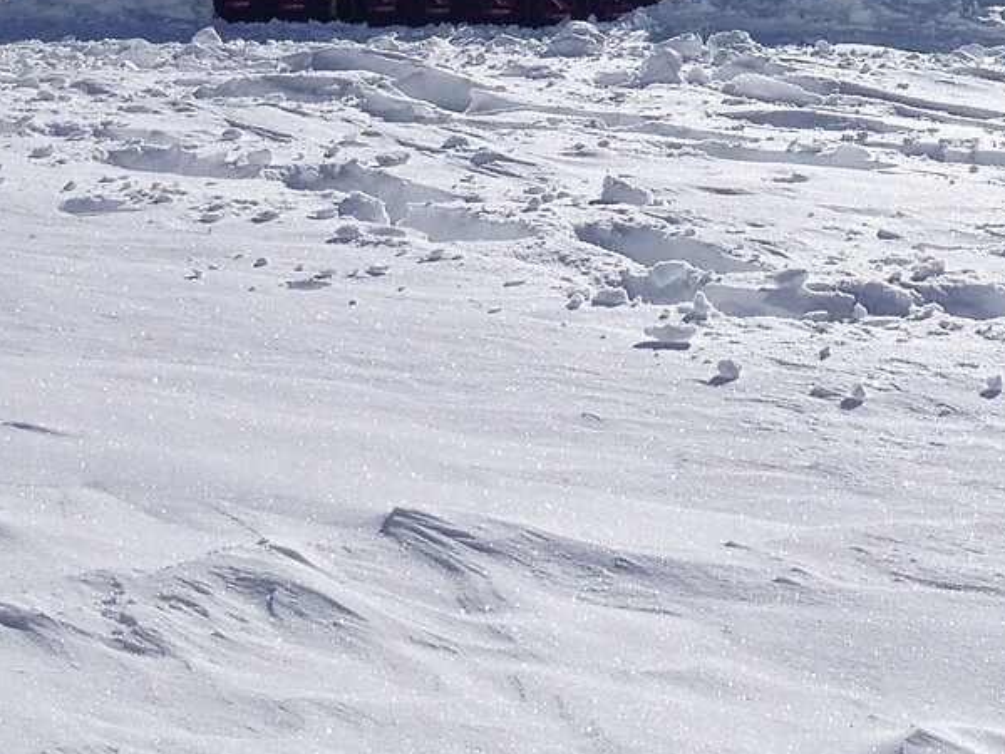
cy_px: -372
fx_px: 3252
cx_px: 841
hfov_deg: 17.4
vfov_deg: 12.6
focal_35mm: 112
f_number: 2.4
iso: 50
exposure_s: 1/5025
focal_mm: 4.28
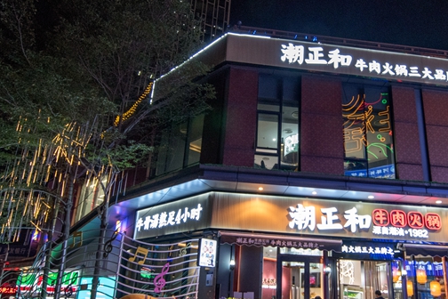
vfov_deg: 43.5
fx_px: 373
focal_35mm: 30
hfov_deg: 61.4
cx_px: 267
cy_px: 168
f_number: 5.6
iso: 1250
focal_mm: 14
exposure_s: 1/60
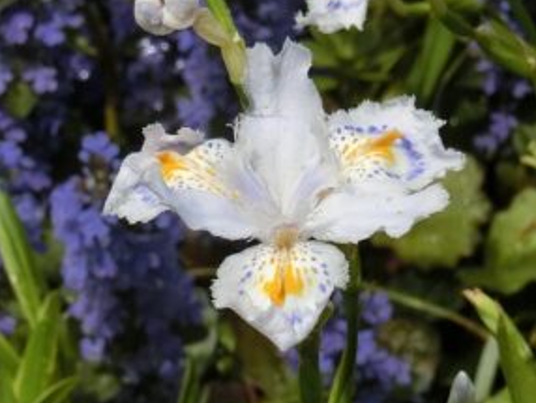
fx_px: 4029
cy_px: -19
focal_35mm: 260
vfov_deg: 5.7
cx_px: 268
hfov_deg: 7.6
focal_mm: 16.5
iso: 80
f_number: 5.6
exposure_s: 1/500
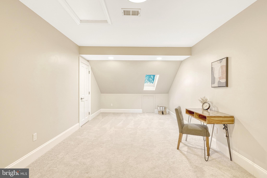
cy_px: 89
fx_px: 119
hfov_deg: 96.7
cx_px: 134
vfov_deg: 73.7
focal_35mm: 16
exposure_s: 1/40
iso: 1250
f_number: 8
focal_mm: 16
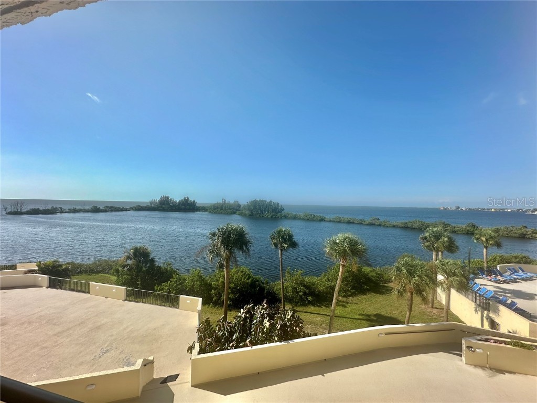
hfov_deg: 102.1
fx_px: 217
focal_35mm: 14
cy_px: 202
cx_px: 268
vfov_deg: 85.7
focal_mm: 2.22
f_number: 2.2
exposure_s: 1/2747
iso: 50
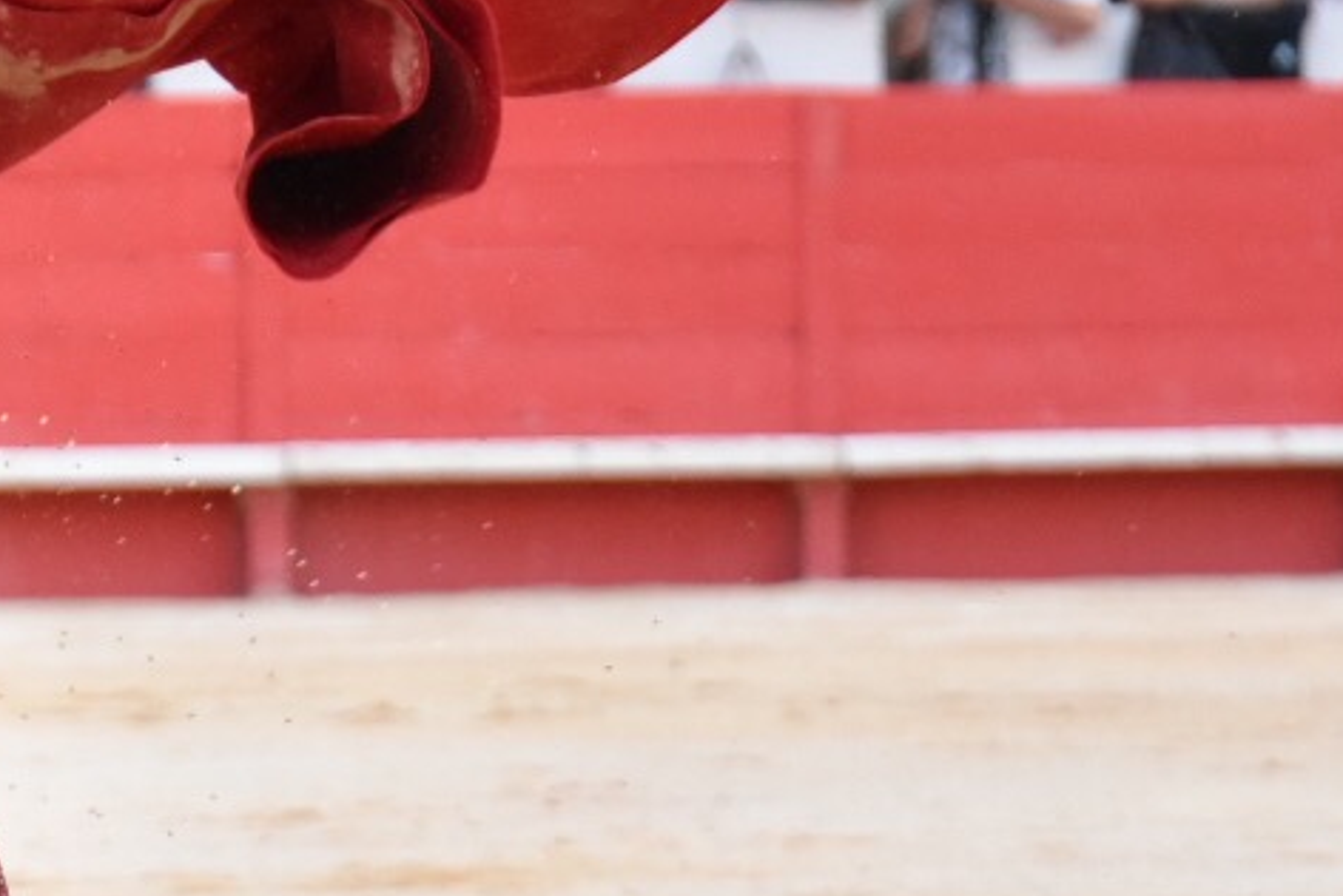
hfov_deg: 4.4
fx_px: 17277
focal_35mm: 463
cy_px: 711
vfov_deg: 3.0
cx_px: -464
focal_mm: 135
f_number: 5.6
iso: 3600
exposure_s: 1/640
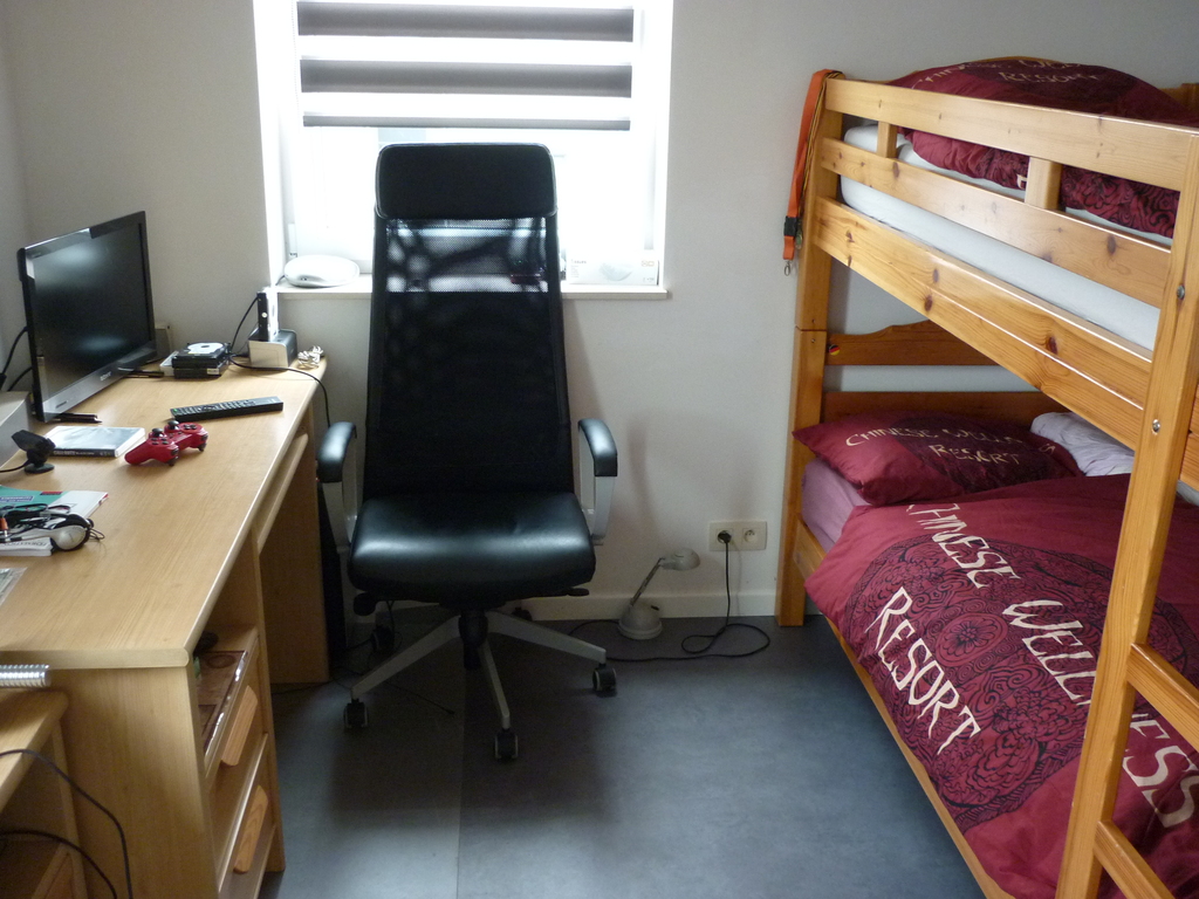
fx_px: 1143
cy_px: 450
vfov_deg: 42.9
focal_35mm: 33
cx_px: 600
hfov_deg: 55.4
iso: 320
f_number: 2.8
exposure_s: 1/30
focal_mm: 5.5
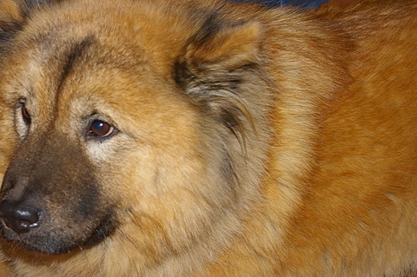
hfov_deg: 25.4
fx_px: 914
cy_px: 179
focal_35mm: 79
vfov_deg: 17.2
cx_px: 103
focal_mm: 28
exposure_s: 1/45
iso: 200
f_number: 4
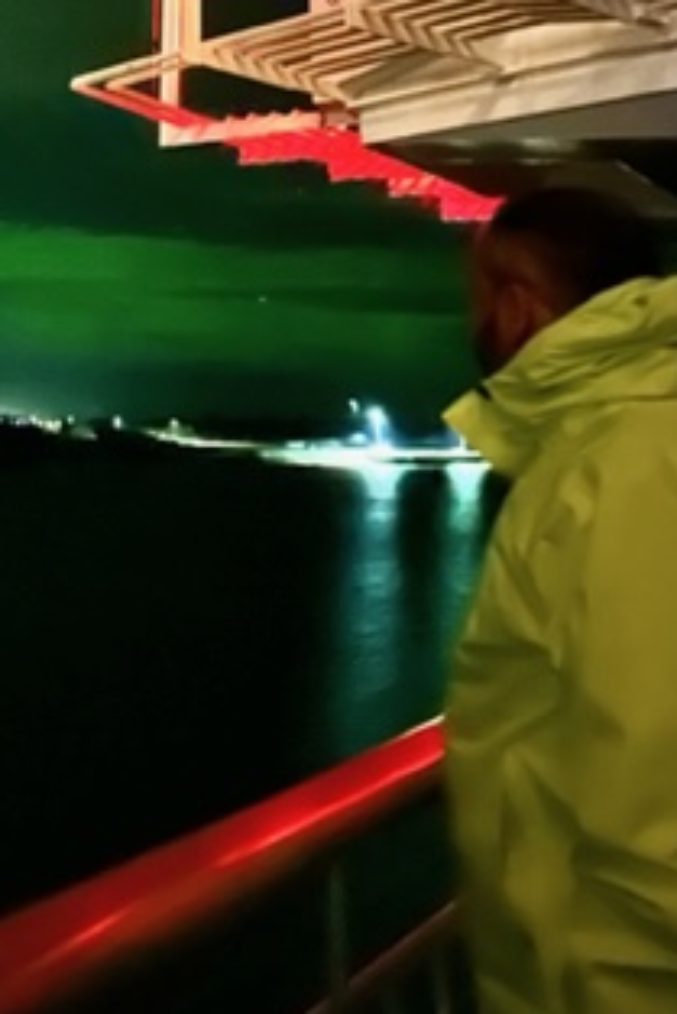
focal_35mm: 51
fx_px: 1437
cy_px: 42
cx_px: 120
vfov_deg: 35.7
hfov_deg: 26.0
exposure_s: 1/2
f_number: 1.78
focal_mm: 6.86
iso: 8000
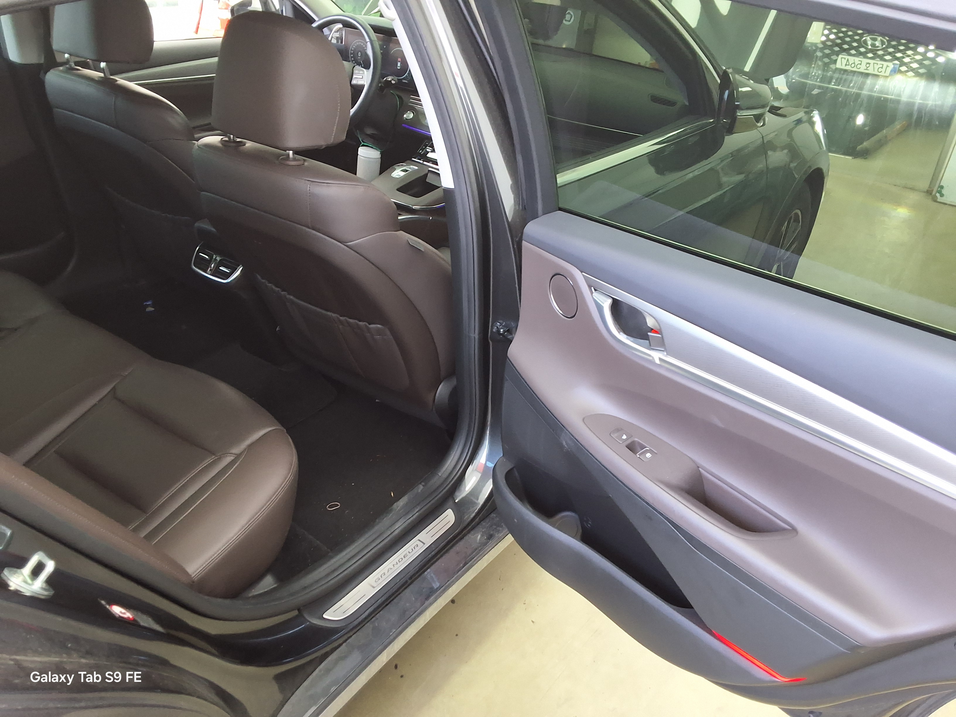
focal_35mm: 28
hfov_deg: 63.4
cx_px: 478
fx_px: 773
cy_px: 358
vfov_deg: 49.7
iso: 125
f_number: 1.9
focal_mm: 2.91
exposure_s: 1/40
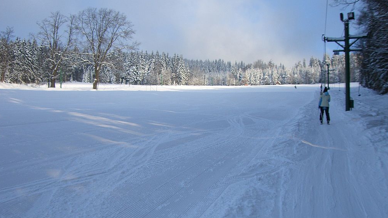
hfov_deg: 48.3
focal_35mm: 42
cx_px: 194
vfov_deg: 28.3
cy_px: 135
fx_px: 432
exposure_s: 1/320
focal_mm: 6.2
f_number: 4.3
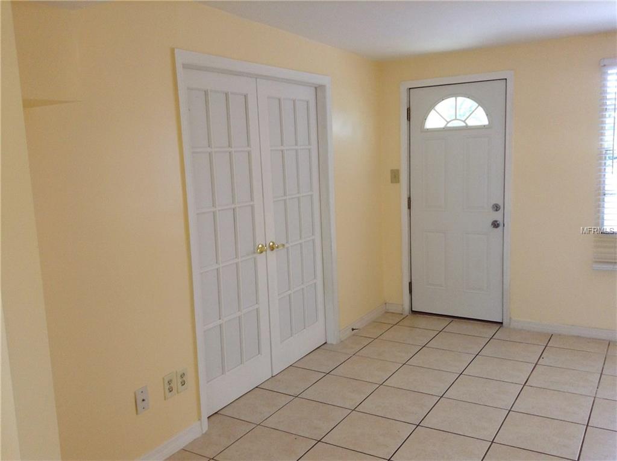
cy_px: 230
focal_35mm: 33
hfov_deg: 55.4
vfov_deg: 42.8
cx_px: 308
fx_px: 587
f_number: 2.4
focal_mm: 3.3
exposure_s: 1/50
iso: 40
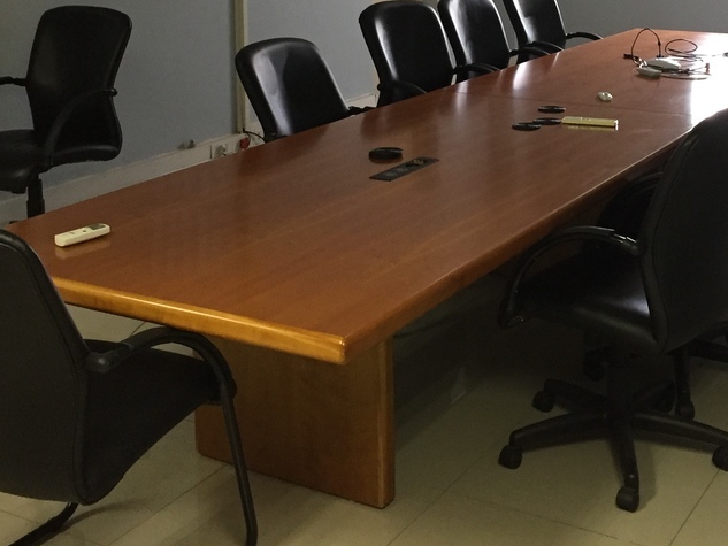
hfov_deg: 34.7
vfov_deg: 25.7
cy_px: 46
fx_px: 1157
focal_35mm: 55
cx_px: 469
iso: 200
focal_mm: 4.15
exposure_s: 1/33
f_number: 2.2
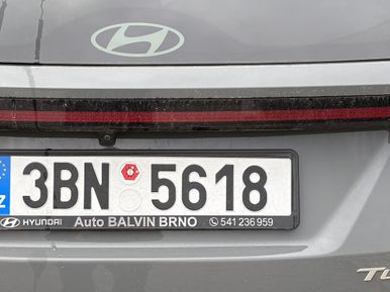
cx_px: 121
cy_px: 179
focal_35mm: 69
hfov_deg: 28.0
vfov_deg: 21.3
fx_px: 777
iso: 50
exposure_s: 1/492
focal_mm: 5.96
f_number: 1.6
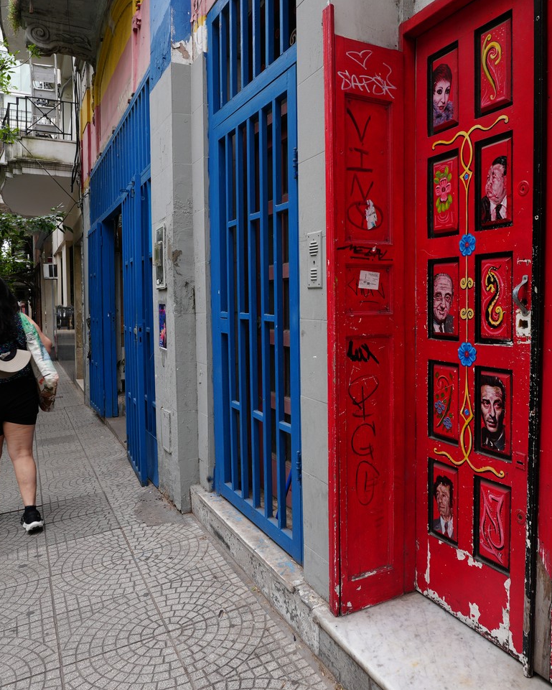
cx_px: 341
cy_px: 331
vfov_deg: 66.4
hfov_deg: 54.8
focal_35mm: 26
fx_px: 526
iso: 100
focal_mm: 11
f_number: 5.6
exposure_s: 1/80
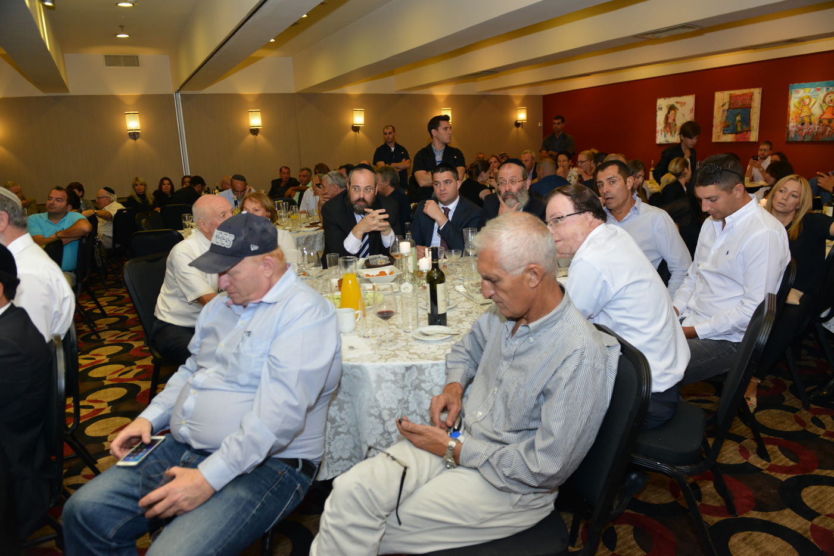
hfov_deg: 73.8
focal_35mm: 24
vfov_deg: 53.1
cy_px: 278
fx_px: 556
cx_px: 417
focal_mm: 24
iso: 1250
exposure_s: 1/160
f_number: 5
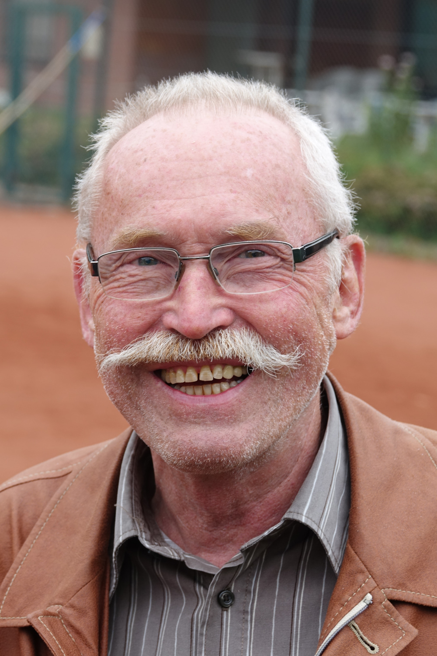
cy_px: 328
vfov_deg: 18.4
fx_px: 2021
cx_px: 218
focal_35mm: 111
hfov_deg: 12.3
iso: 100
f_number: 4
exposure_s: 1/160
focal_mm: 40.73
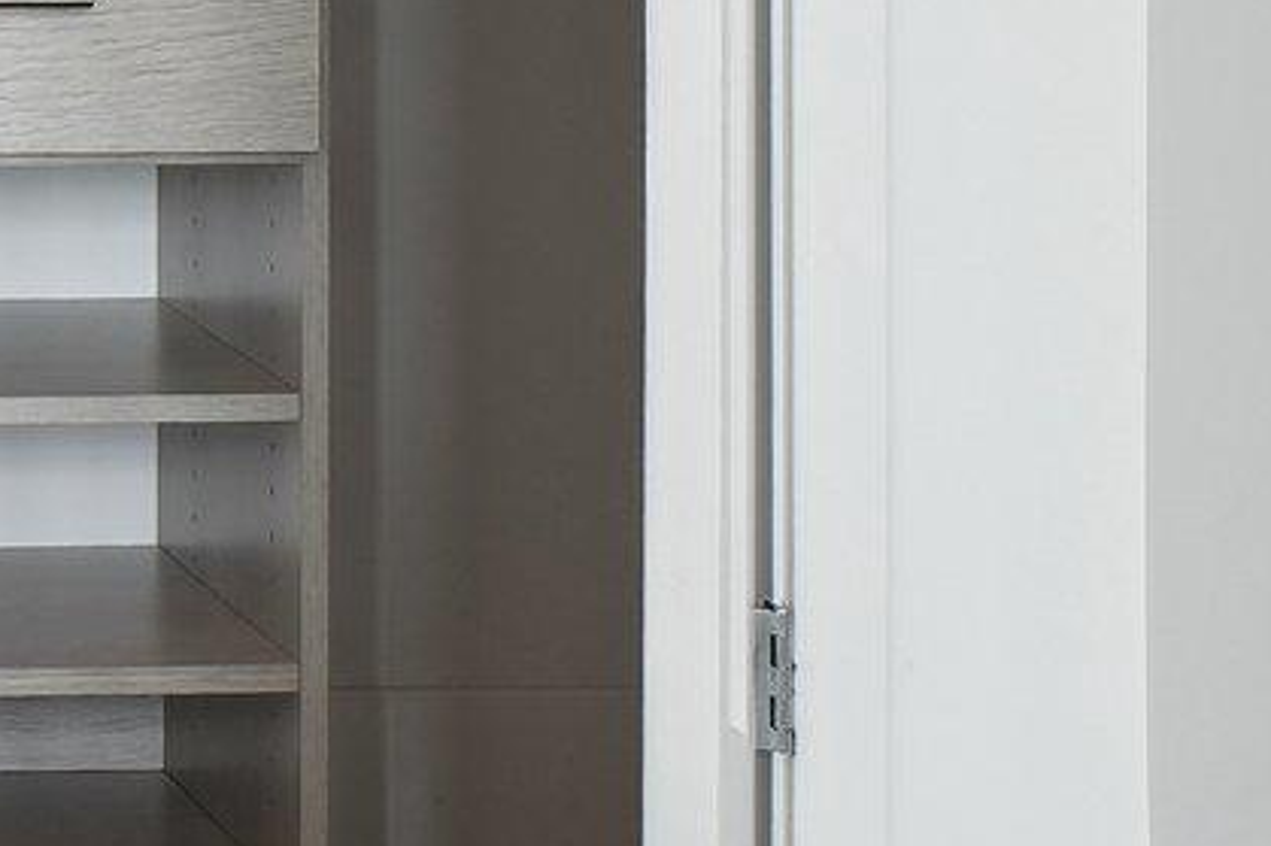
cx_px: -1053
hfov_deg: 13.8
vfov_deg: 9.9
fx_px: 4658
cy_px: -614
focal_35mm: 132
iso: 100
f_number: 7.1
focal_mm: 18
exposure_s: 1/15
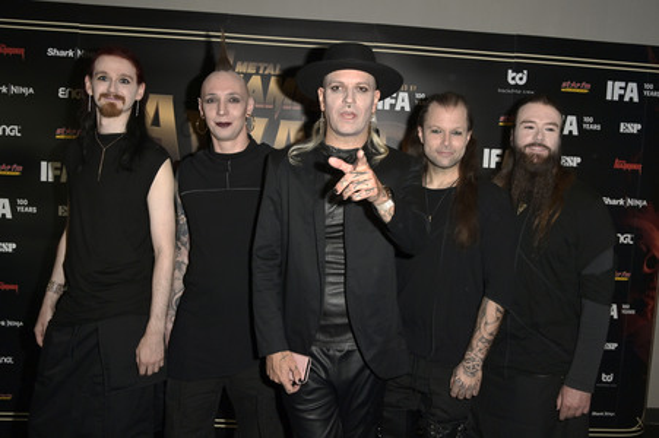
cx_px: 330
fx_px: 439
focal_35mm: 24
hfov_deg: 73.8
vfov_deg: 53.1
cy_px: 219
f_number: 6.3
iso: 640
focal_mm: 24
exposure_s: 1/125
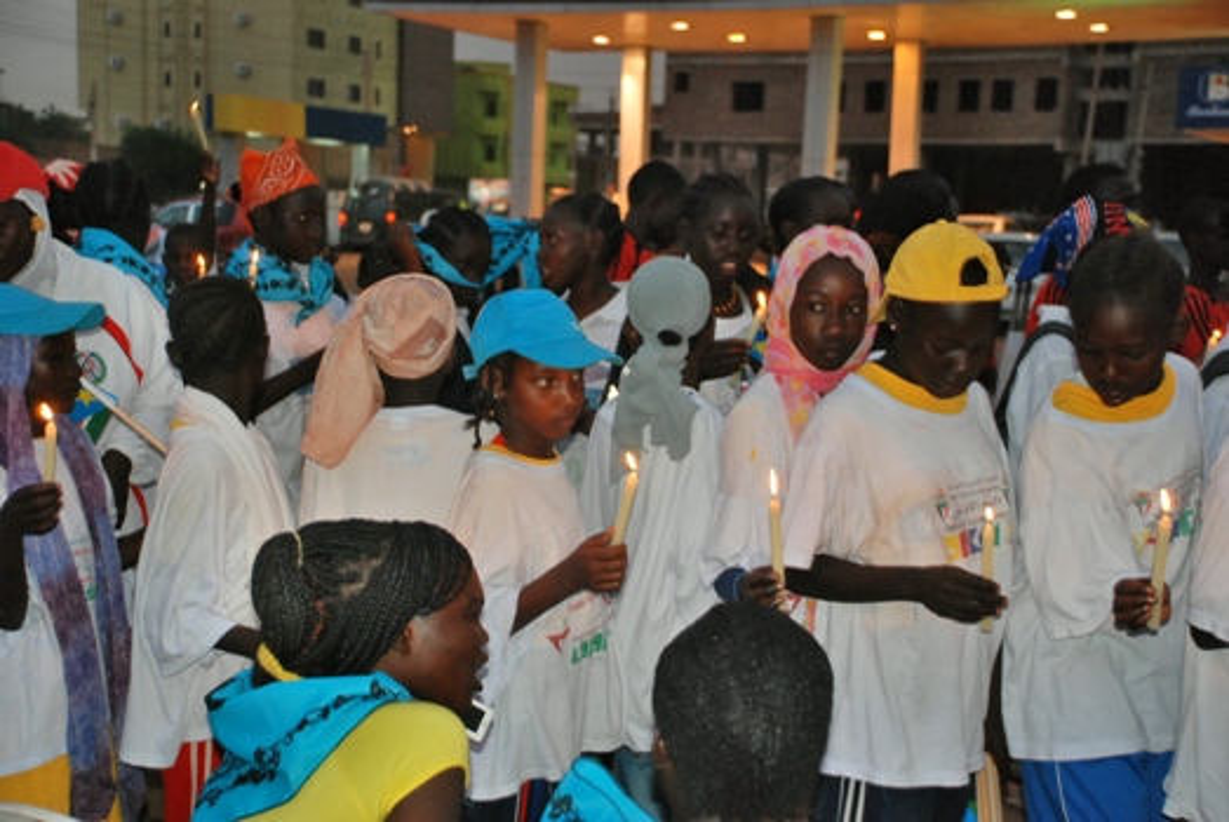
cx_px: 614
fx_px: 2051
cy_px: 411
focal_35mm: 60
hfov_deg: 33.4
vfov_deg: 22.7
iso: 800
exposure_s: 1/60
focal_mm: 40
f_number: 5
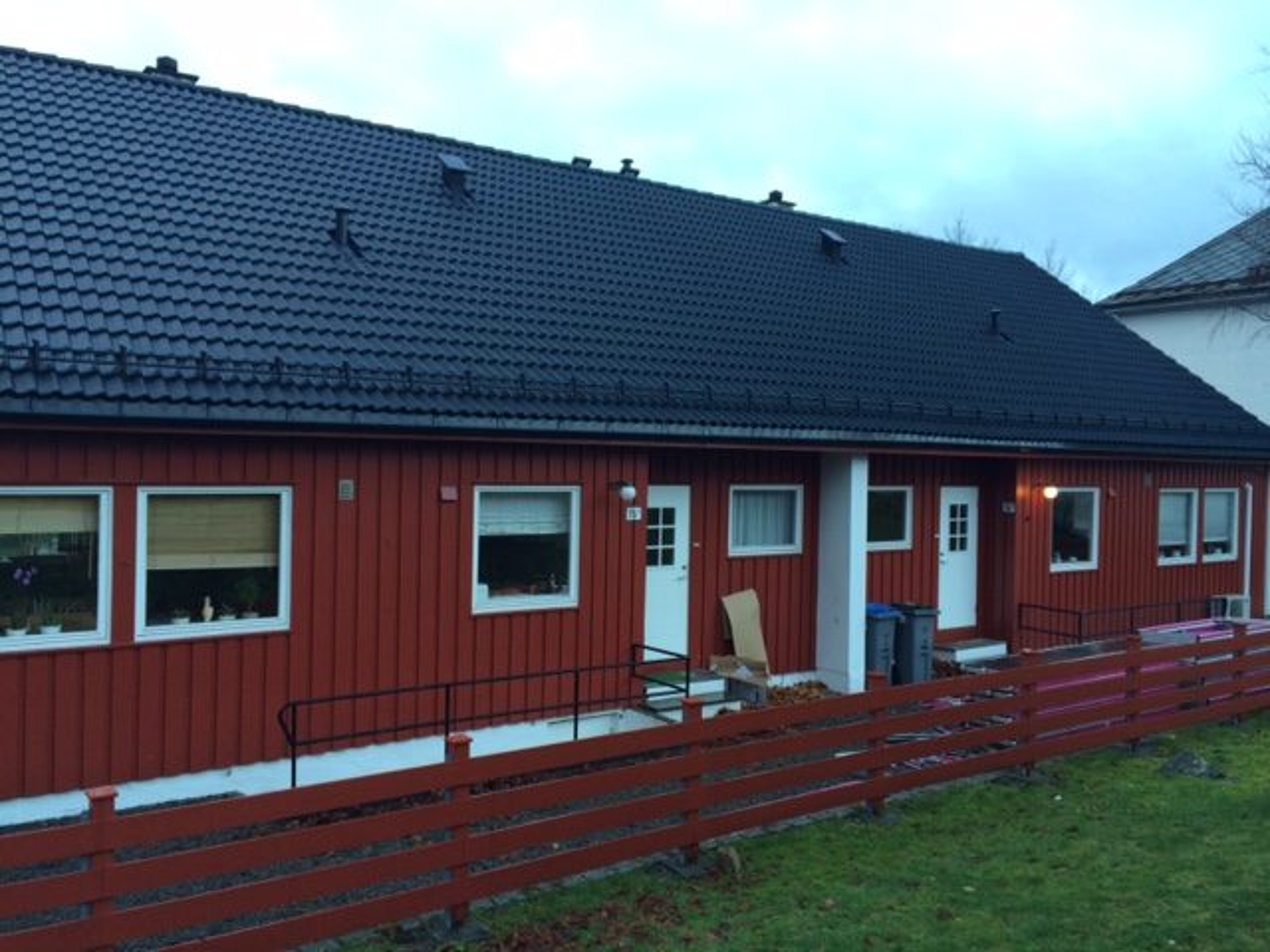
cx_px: 635
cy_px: 476
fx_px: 1064
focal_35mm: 29
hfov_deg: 61.7
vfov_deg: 48.2
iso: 40
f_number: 2.2
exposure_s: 1/40
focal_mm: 4.15
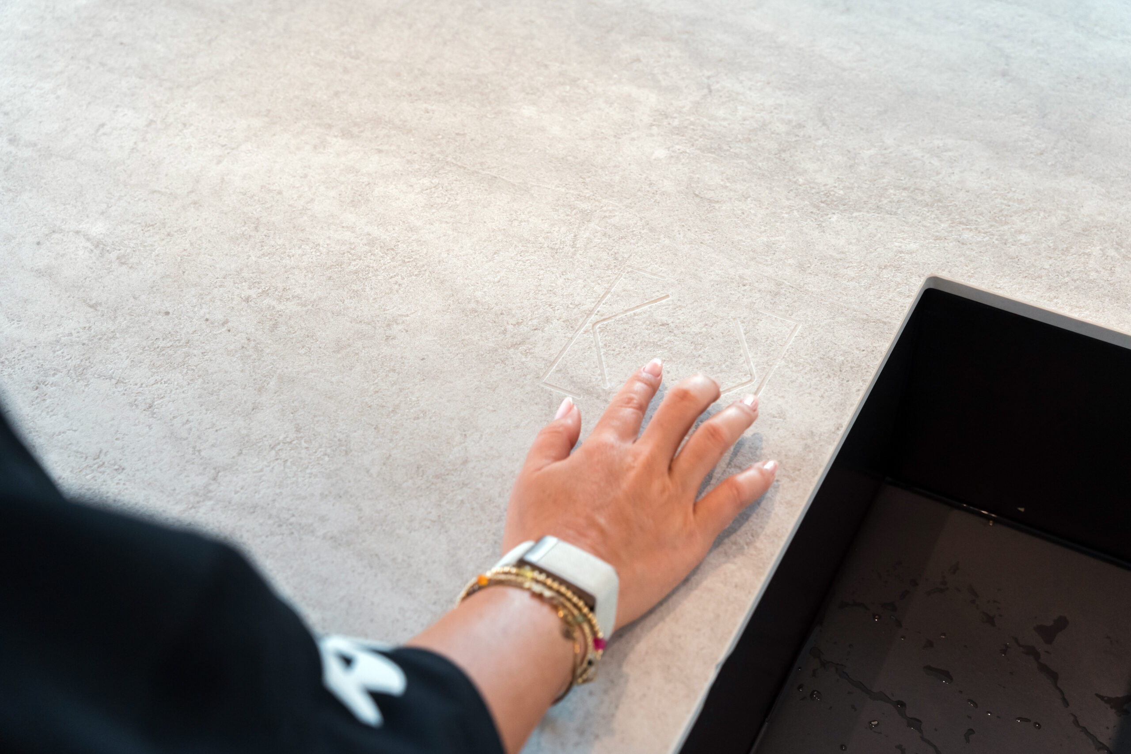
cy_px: 377
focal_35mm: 48
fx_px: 1495
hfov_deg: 41.4
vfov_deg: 28.3
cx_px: 566
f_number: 5
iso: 1000
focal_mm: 47.6
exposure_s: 1/100
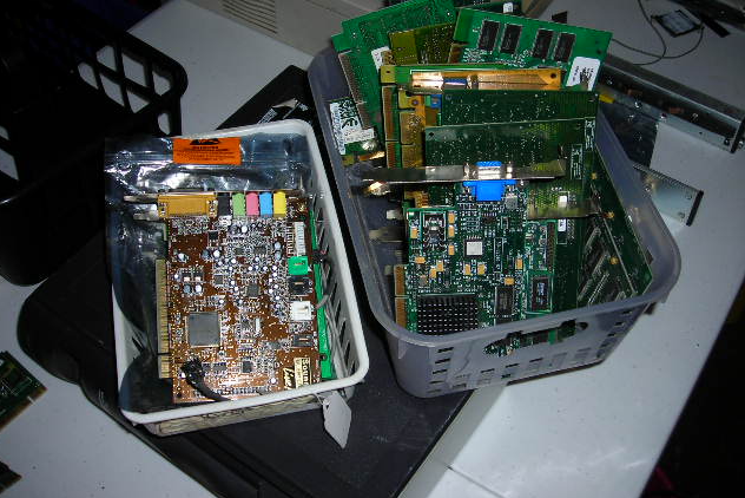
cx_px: 369
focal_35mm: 40
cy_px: 227
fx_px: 828
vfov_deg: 33.4
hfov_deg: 48.4
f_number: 3.2
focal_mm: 6.3
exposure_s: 1/60.1
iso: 50
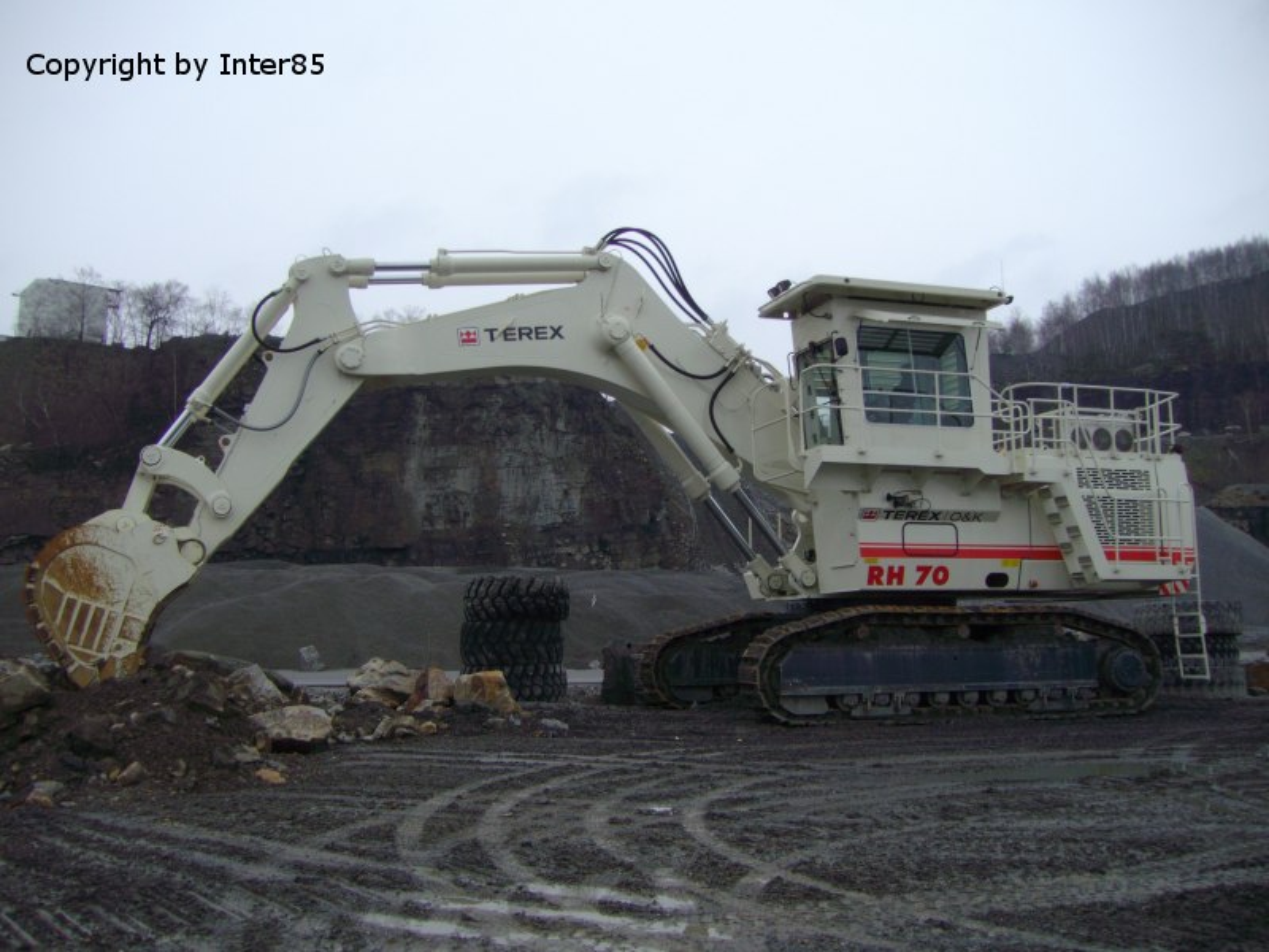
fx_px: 1283
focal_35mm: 35
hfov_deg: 52.6
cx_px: 634
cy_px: 476
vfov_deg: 40.7
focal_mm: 5.8
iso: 64
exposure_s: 1/116
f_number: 2.8
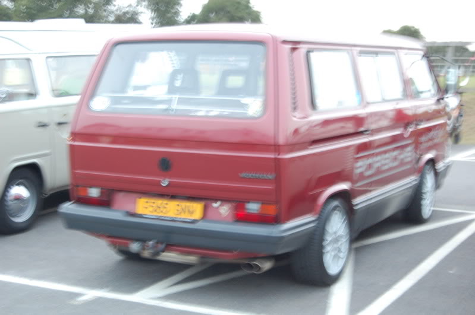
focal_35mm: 63
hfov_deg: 31.9
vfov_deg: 21.5
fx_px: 830
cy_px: 158
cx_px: 238
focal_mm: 42
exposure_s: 1/6
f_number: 5.3
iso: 800
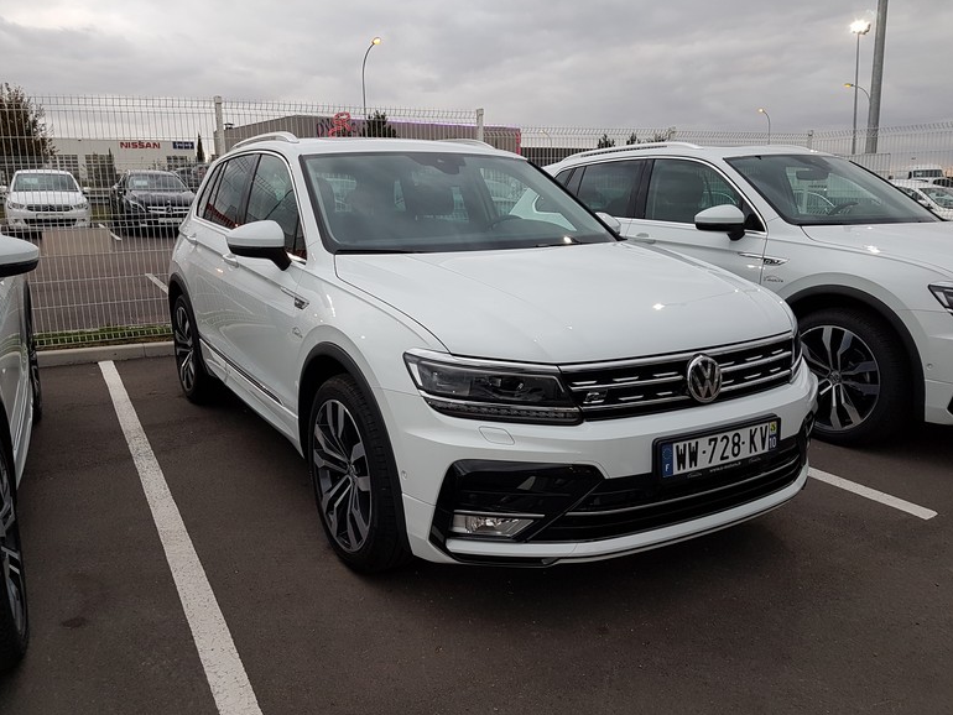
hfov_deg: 65.3
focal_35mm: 27
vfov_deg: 51.4
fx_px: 744
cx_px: 474
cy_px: 356
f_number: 1.7
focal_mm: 4.2
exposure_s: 1/50
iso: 80
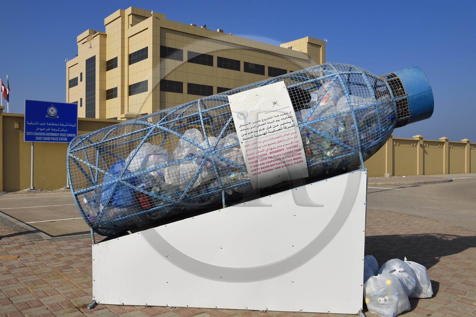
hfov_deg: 60.3
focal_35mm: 31
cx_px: 238
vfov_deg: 42.3
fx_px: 410
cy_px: 158
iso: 200
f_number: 14
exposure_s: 1/500
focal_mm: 31
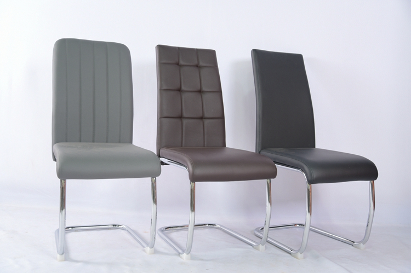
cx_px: 206
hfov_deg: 48.5
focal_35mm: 40
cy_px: 136
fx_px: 456
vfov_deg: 33.4
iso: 125
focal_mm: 40
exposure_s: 1/4
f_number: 4.2
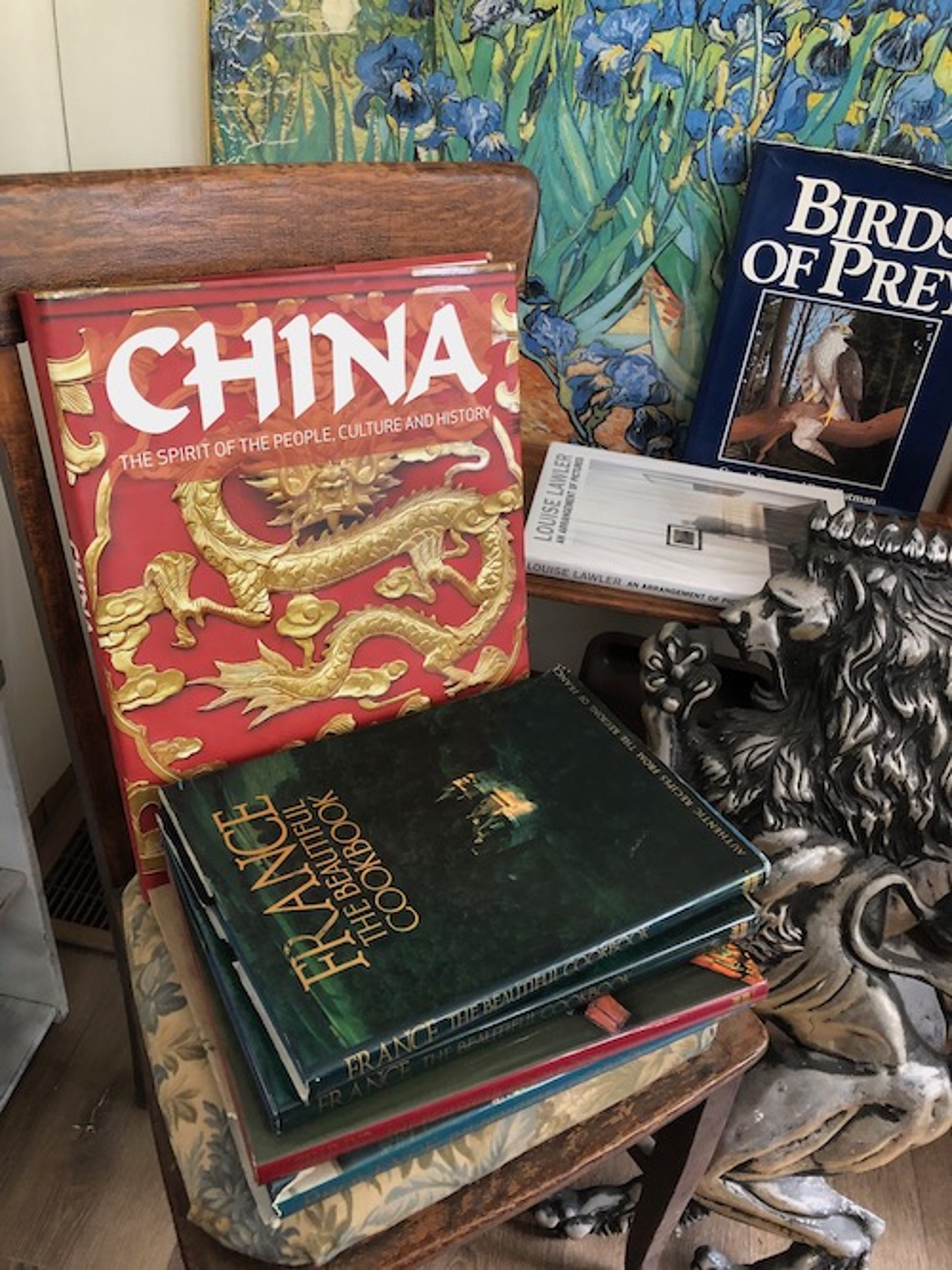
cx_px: 476
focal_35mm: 28
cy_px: 635
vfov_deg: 63.5
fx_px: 1027
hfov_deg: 49.7
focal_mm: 3.99
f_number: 1.8
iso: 100
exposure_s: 1/12
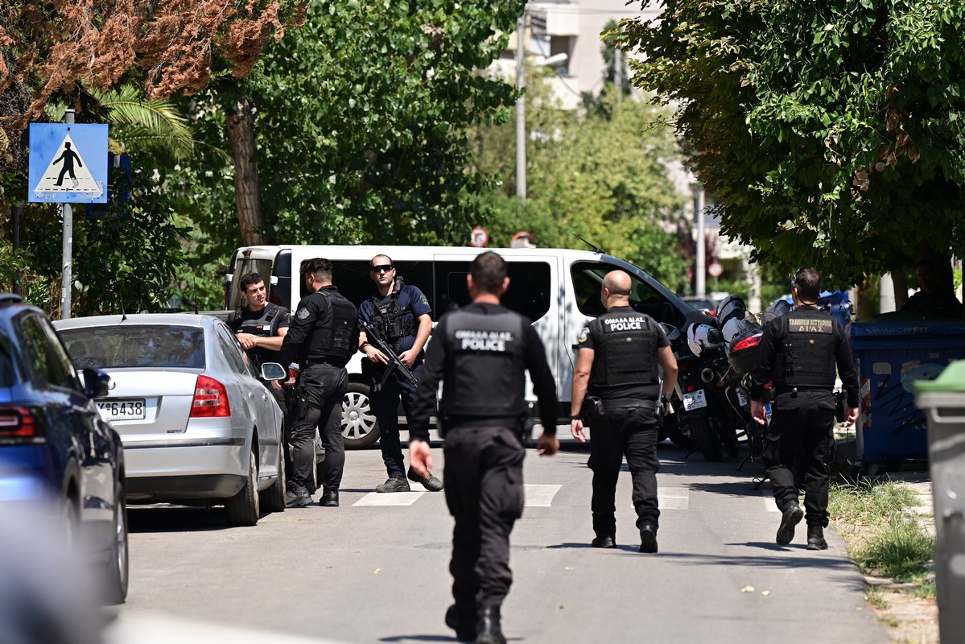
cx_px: 482
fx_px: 5362
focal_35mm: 200
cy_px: 322
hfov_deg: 10.3
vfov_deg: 6.9
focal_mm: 200
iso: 250
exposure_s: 1/3200
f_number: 4.5
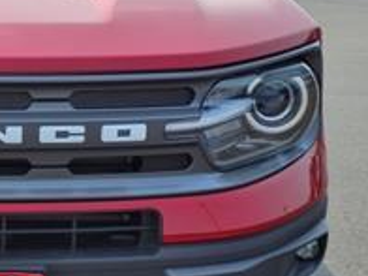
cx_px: -17
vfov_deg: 16.8
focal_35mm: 88
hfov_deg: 21.3
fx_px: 936
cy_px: 111
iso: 40
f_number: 1.9
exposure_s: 1/2500
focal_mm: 3.58
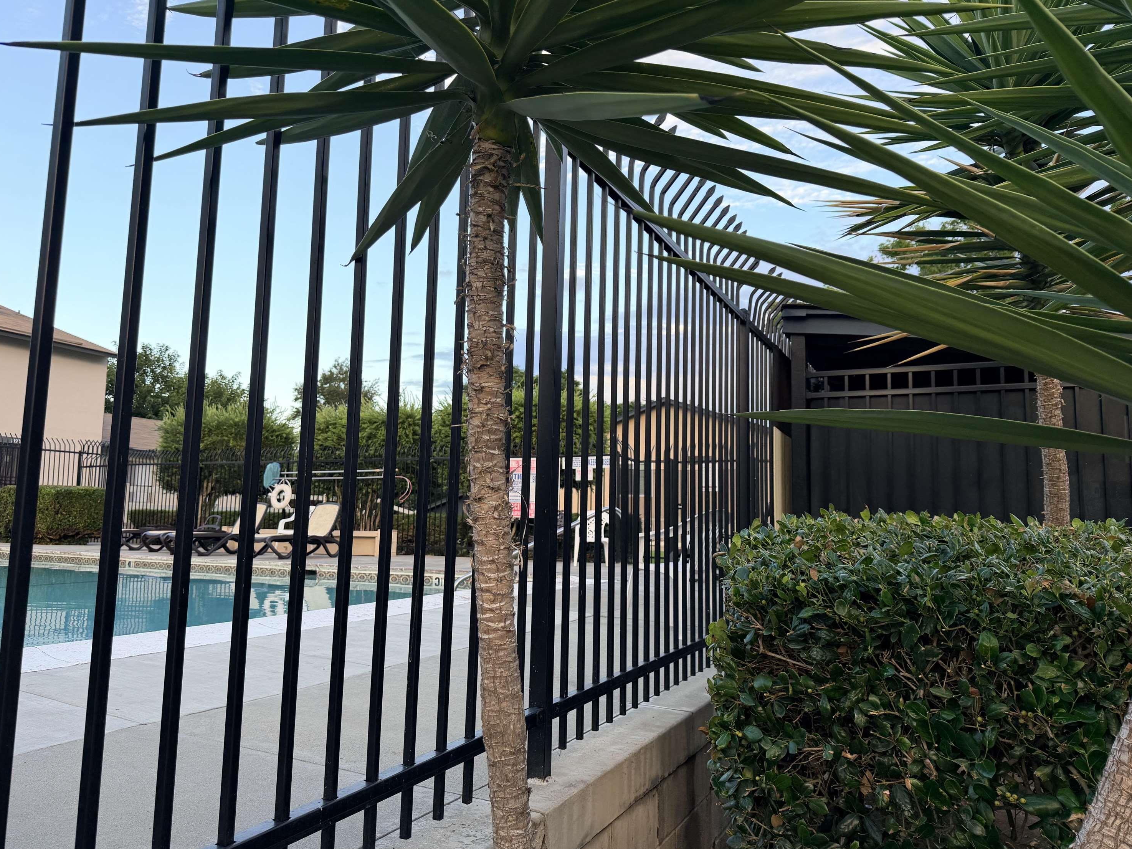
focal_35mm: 25
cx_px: 548
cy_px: 424
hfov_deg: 69.4
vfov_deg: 54.9
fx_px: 818
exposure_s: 1/377
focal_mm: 6.76
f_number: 1.78
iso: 100
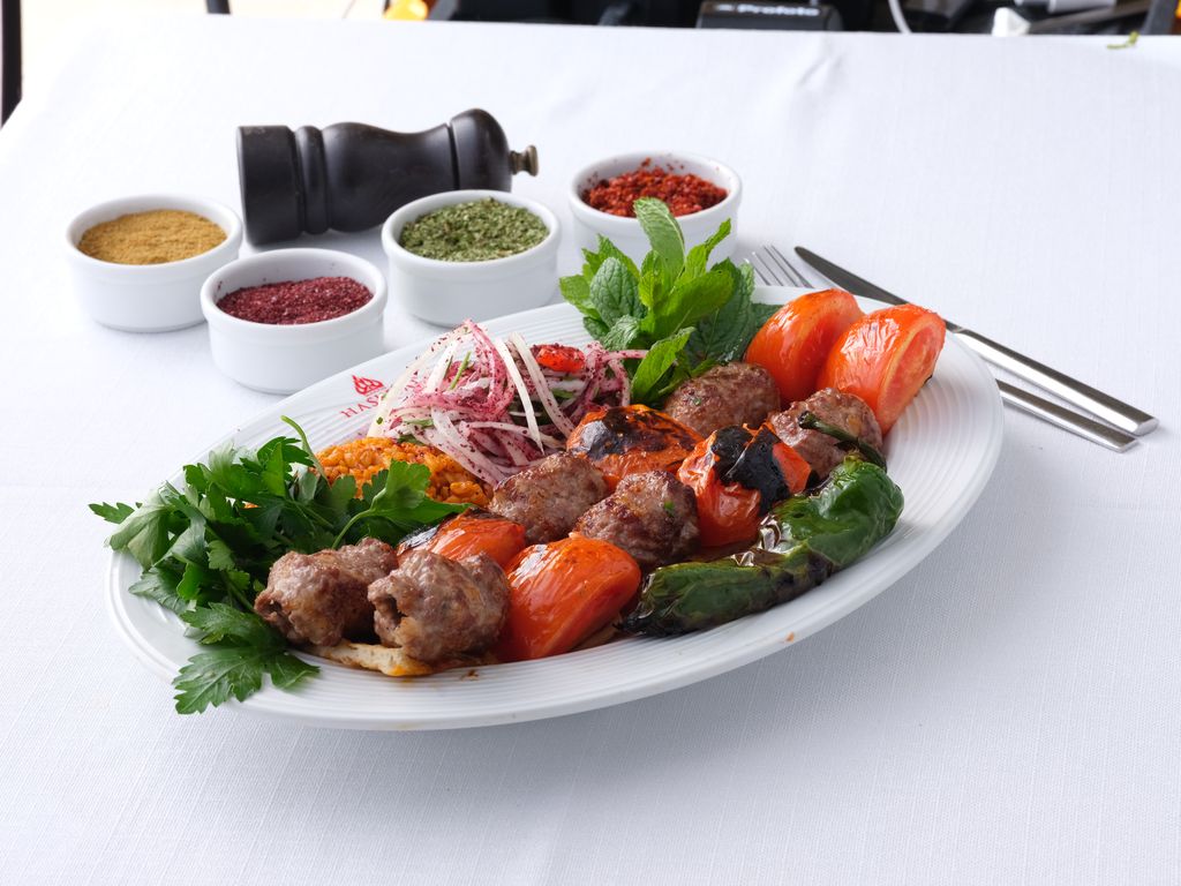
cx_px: 590
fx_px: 3241
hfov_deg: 20.7
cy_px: 443
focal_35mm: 95
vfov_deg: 15.6
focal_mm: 120
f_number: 18
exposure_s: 1/125
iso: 1600
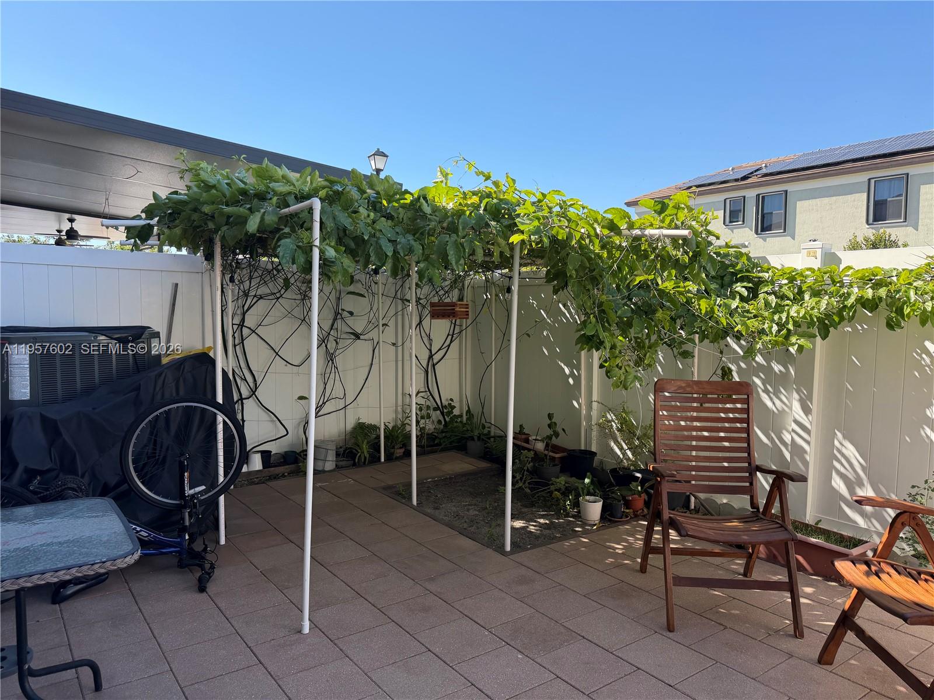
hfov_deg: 71.6
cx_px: 467
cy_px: 350
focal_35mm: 24
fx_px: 648
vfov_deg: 56.8
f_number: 1.78
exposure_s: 1/1553
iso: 100
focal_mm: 6.76
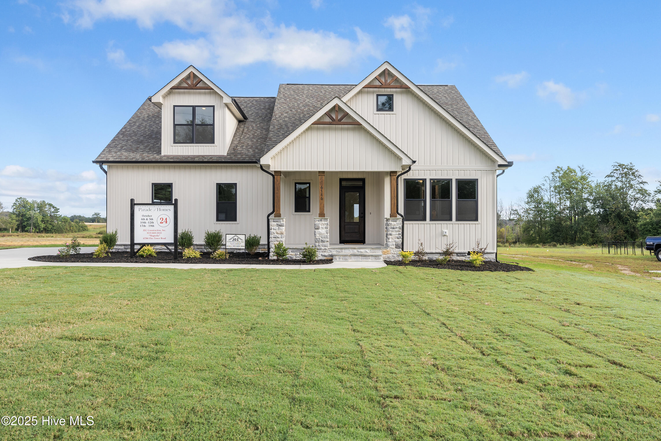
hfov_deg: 81.2
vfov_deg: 59.5
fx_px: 386
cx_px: 330
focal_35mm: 21
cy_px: 220
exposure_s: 1/100
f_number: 7.1
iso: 80
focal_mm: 21
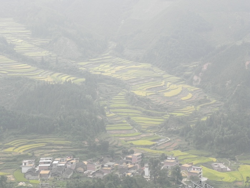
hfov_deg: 18.7
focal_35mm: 105
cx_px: 125
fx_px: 758
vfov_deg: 14.1
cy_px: 94
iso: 187
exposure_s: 1/122
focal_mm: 18.8
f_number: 7.1
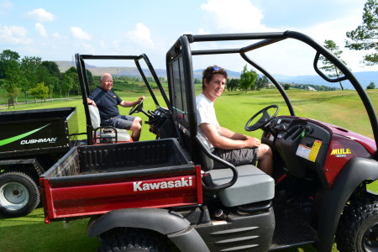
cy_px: 126
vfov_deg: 43.6
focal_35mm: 30
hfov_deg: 61.9
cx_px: 189
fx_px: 315
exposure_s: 1/320
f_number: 10
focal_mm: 20
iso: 400
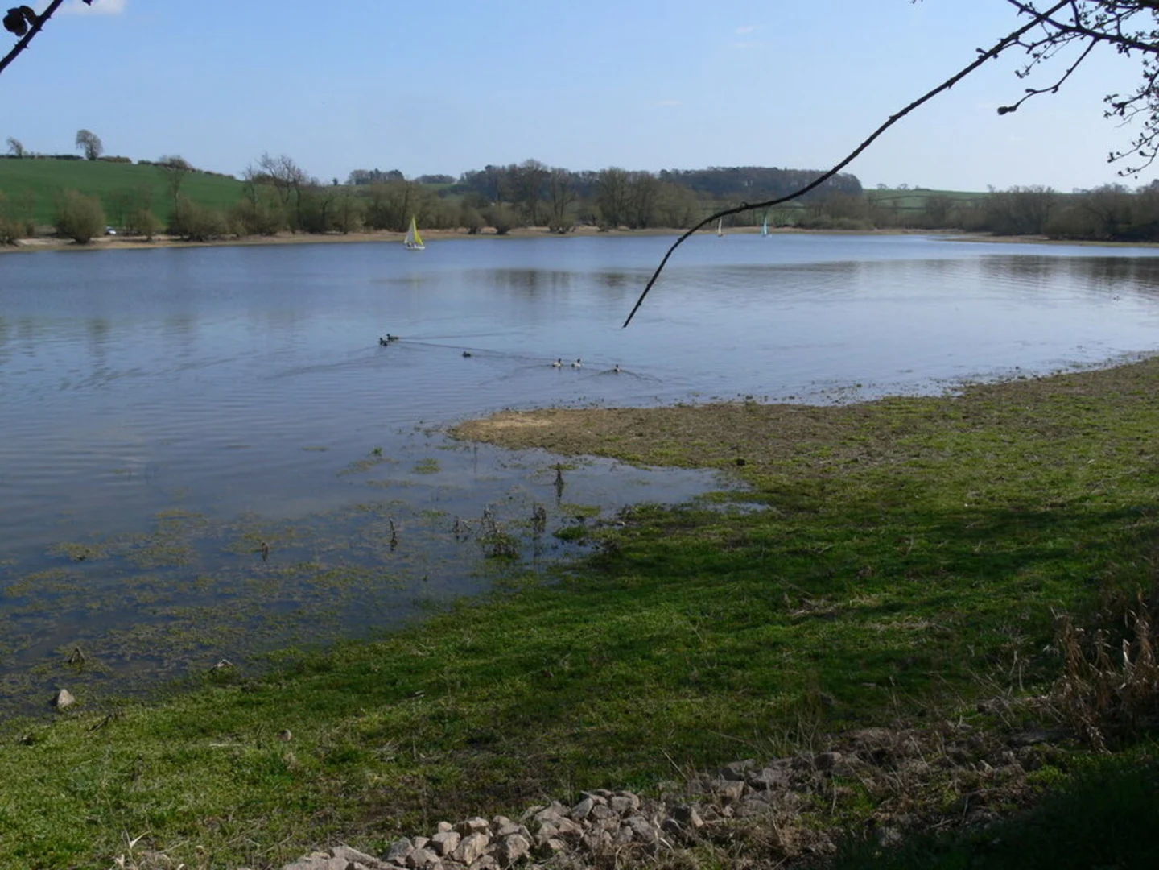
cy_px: 435
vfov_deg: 40.7
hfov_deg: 52.6
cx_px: 580
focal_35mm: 35
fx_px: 1172
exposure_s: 1/400
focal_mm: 7.4
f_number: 5.6
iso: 80
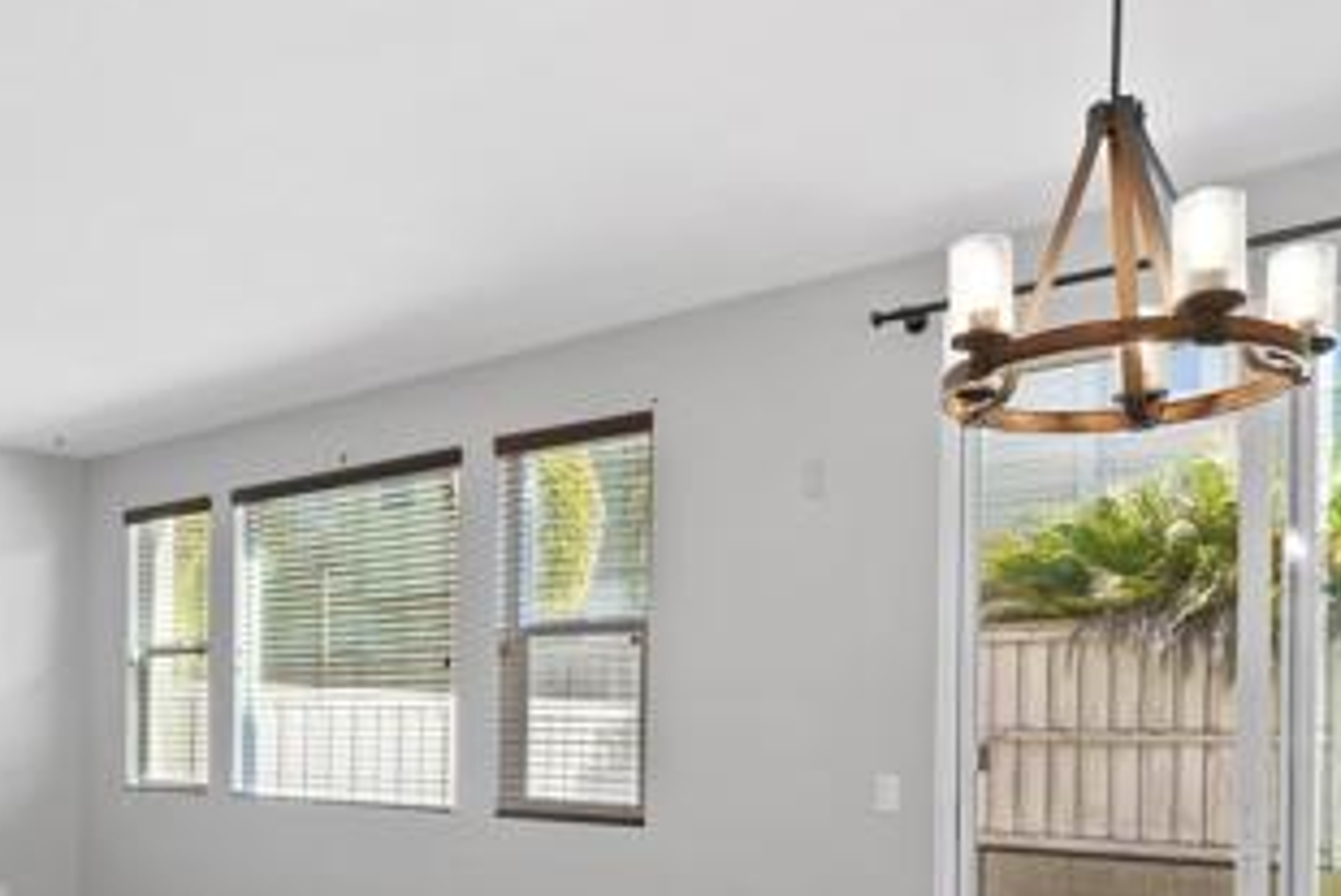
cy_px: 690
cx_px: 519
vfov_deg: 38.8
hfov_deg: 56.6
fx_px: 1230
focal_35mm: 33
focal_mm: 16
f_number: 4
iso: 400
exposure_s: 1/15
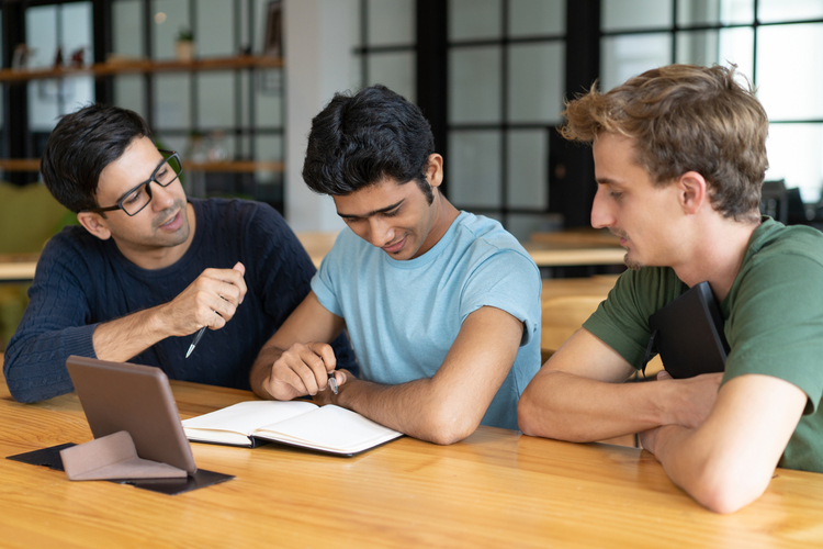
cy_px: 274
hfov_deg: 36.2
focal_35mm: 55
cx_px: 412
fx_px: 1257
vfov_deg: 24.6
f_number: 2.5
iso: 250
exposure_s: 1/200
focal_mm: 55
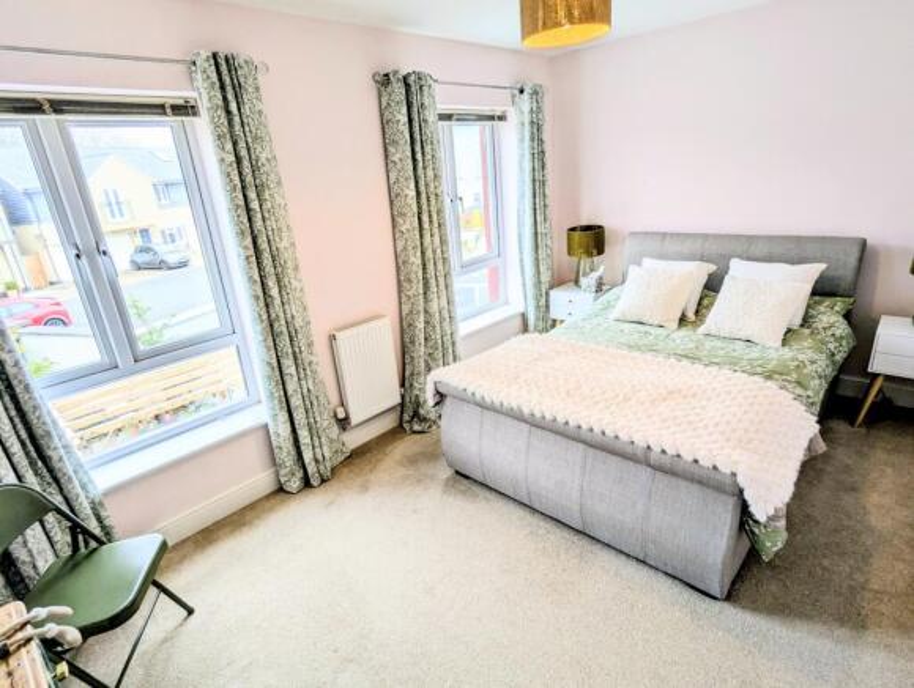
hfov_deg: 94.4
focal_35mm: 16
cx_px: 457
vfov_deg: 78.3
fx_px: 423
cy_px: 344
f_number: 2.2
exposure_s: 1/128
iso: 94
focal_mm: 2.35
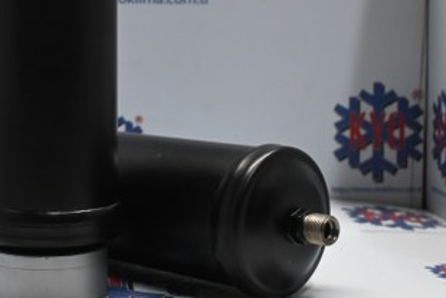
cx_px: 122
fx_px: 1078
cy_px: 65
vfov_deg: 15.6
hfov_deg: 23.2
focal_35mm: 87
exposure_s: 1/125
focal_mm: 30
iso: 1600
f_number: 4.8
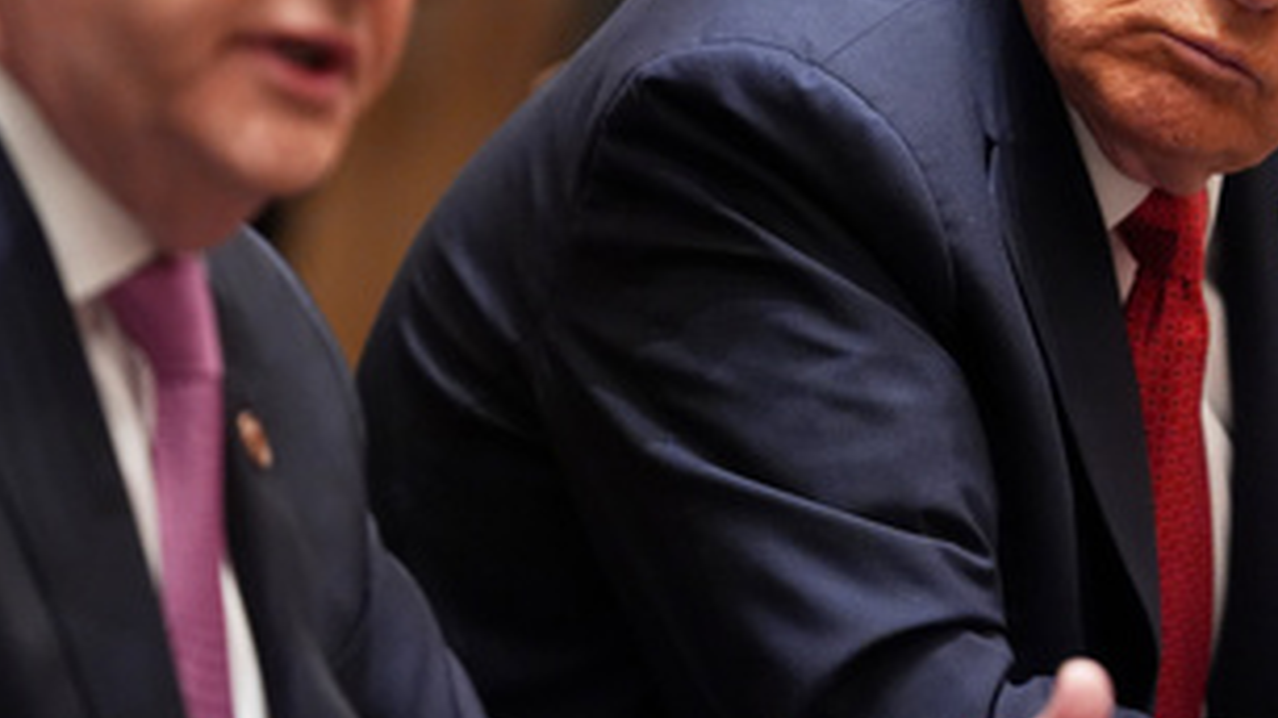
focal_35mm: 351
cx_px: 660
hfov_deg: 6.2
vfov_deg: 3.5
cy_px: 90
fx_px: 11892
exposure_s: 1/200
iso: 4000
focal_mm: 200
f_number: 2.8
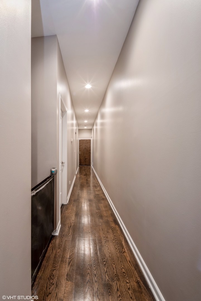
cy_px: 150
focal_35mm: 15
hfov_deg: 77.4
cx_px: 100
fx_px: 125
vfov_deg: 100.4
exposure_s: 15
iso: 100
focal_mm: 15
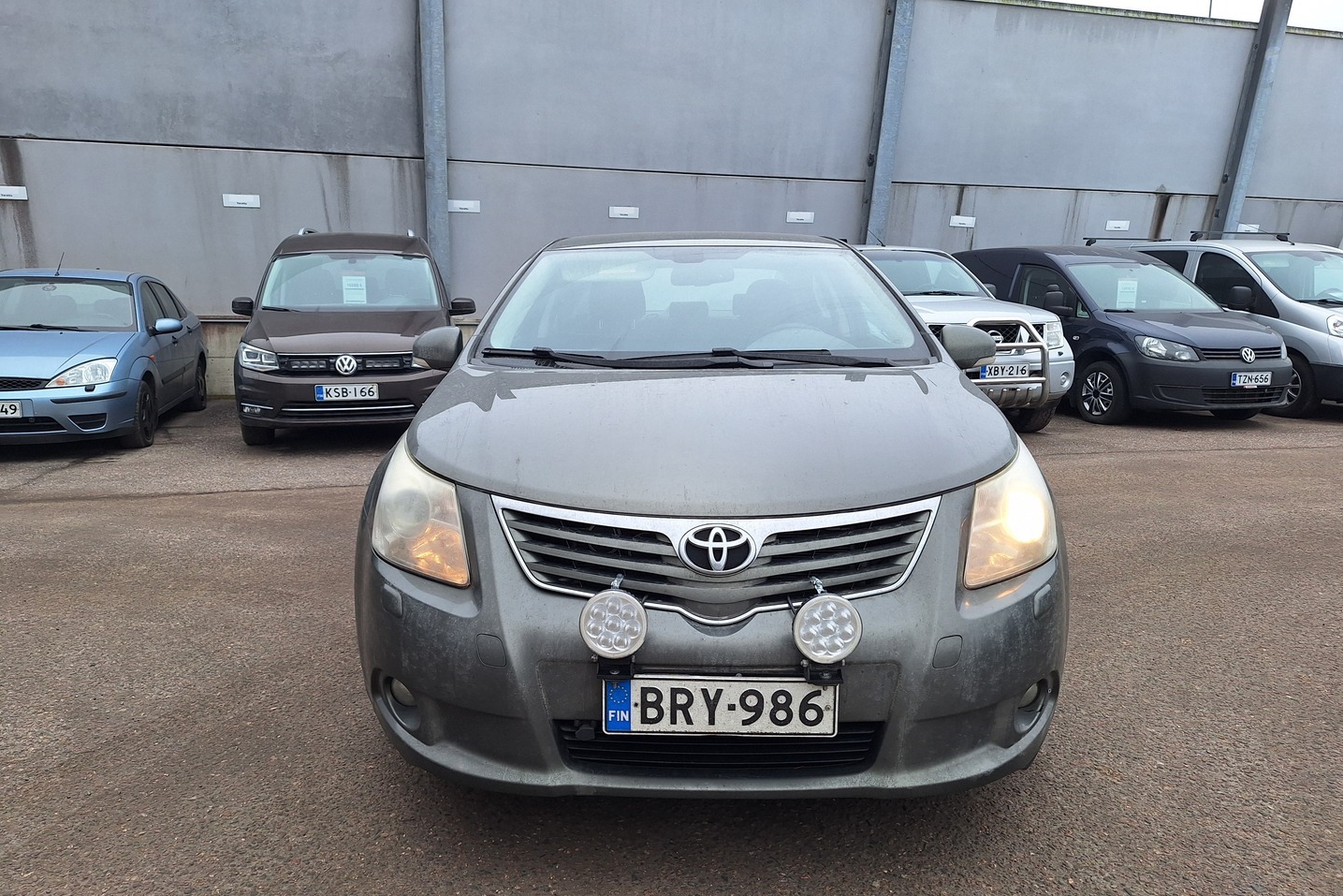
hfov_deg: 73.7
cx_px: 673
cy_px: 474
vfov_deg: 53.1
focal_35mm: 24
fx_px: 895
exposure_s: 1/304
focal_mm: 5.54
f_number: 1.8
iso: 40
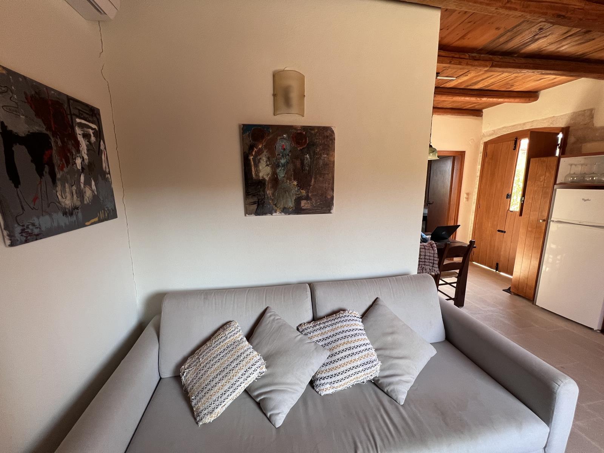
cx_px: 302
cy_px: 226
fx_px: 227
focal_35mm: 13
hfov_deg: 106.2
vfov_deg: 89.9
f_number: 1.8
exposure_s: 1/99
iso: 100
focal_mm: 1.57
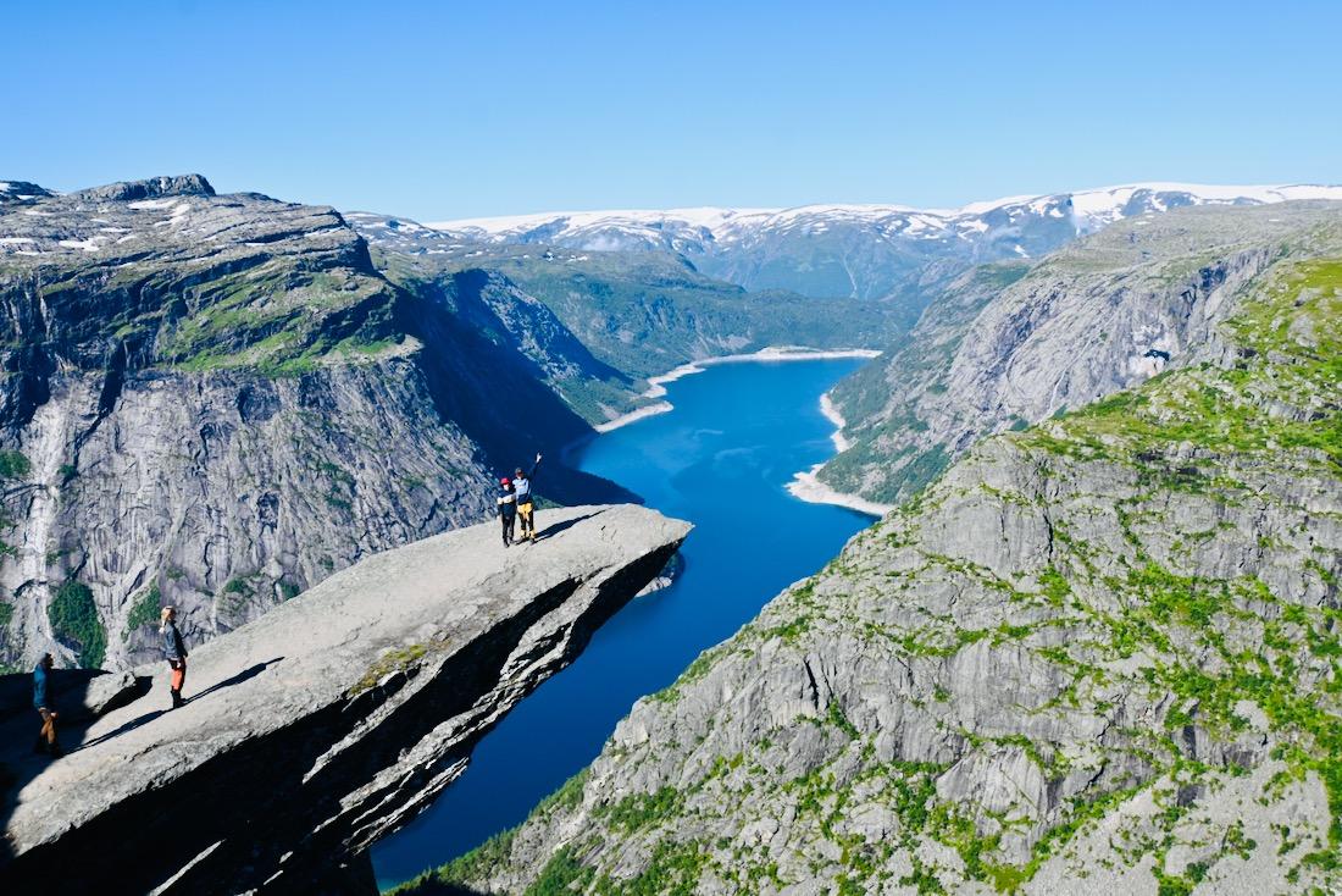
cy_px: 448
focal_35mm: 32
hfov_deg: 58.3
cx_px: 671
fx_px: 1202
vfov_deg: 40.8
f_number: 7.1
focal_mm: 21.5
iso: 100
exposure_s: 1/400
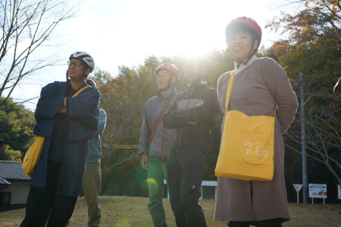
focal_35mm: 40
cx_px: 170
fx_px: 379
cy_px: 114
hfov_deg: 48.5
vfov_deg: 33.4
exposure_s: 1/3200
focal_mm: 40
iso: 1000
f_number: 5
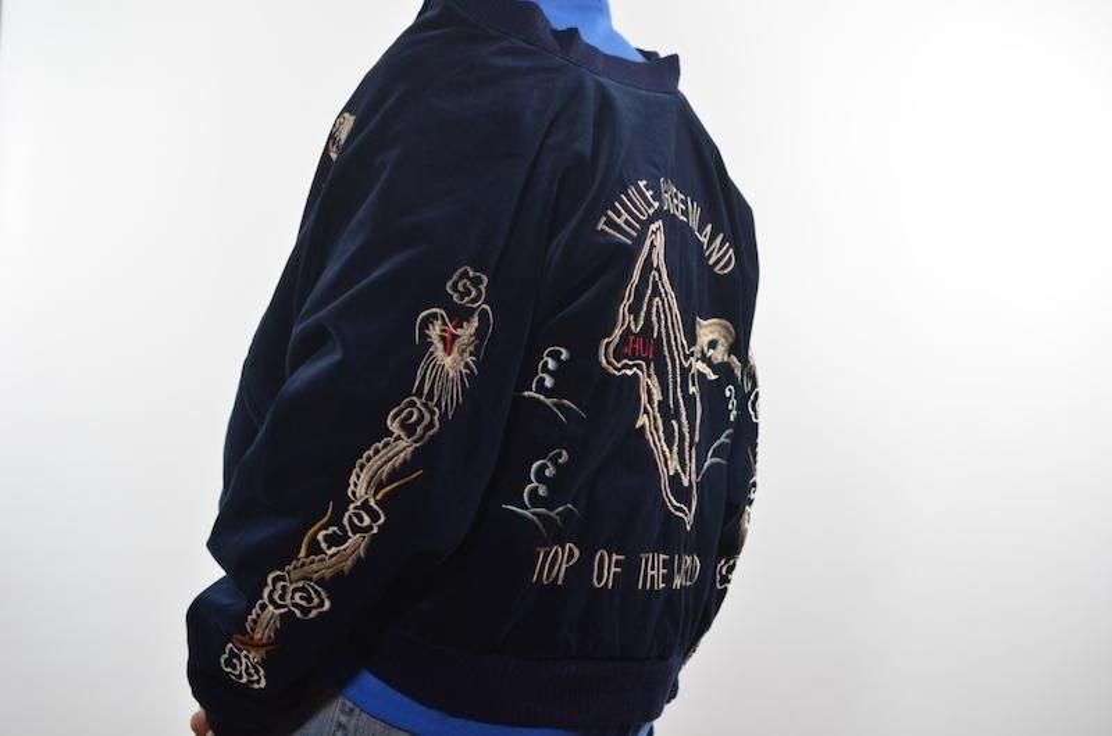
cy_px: 368
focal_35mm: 60
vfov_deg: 22.5
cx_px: 556
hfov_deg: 33.5
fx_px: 1850
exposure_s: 1/80
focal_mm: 40
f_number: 4.5
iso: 800
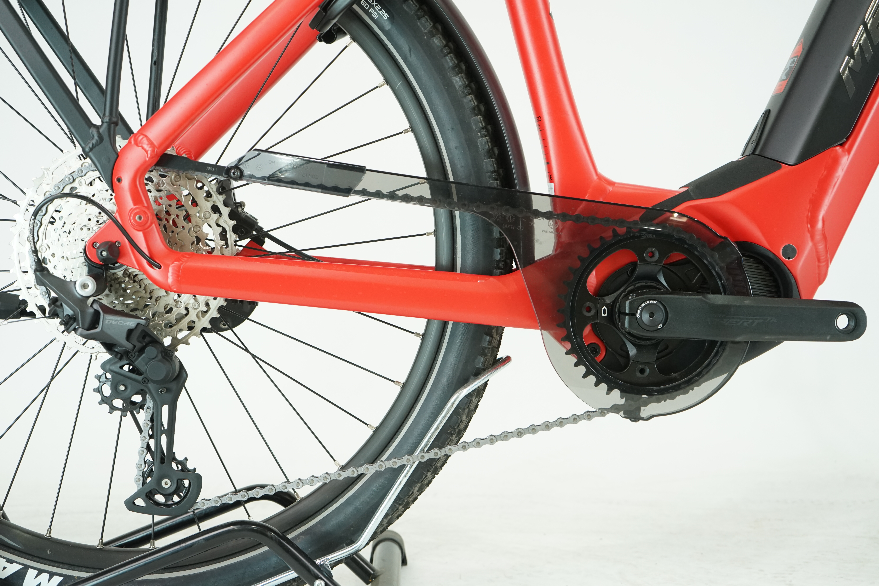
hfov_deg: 44.5
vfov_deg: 30.5
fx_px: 1074
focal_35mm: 44
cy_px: 293
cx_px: 440
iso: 1600
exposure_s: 1/200
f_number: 5
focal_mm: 44
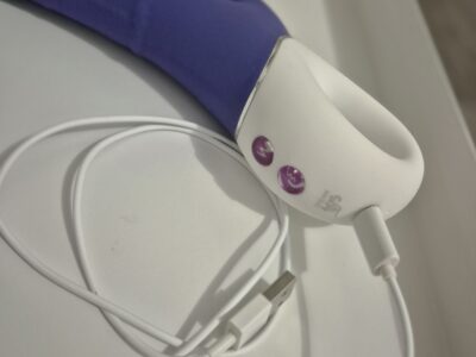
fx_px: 316
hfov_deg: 73.9
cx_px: 238
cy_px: 178
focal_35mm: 23
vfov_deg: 58.9
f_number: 1.8
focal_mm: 5.4
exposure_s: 1/100
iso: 1600
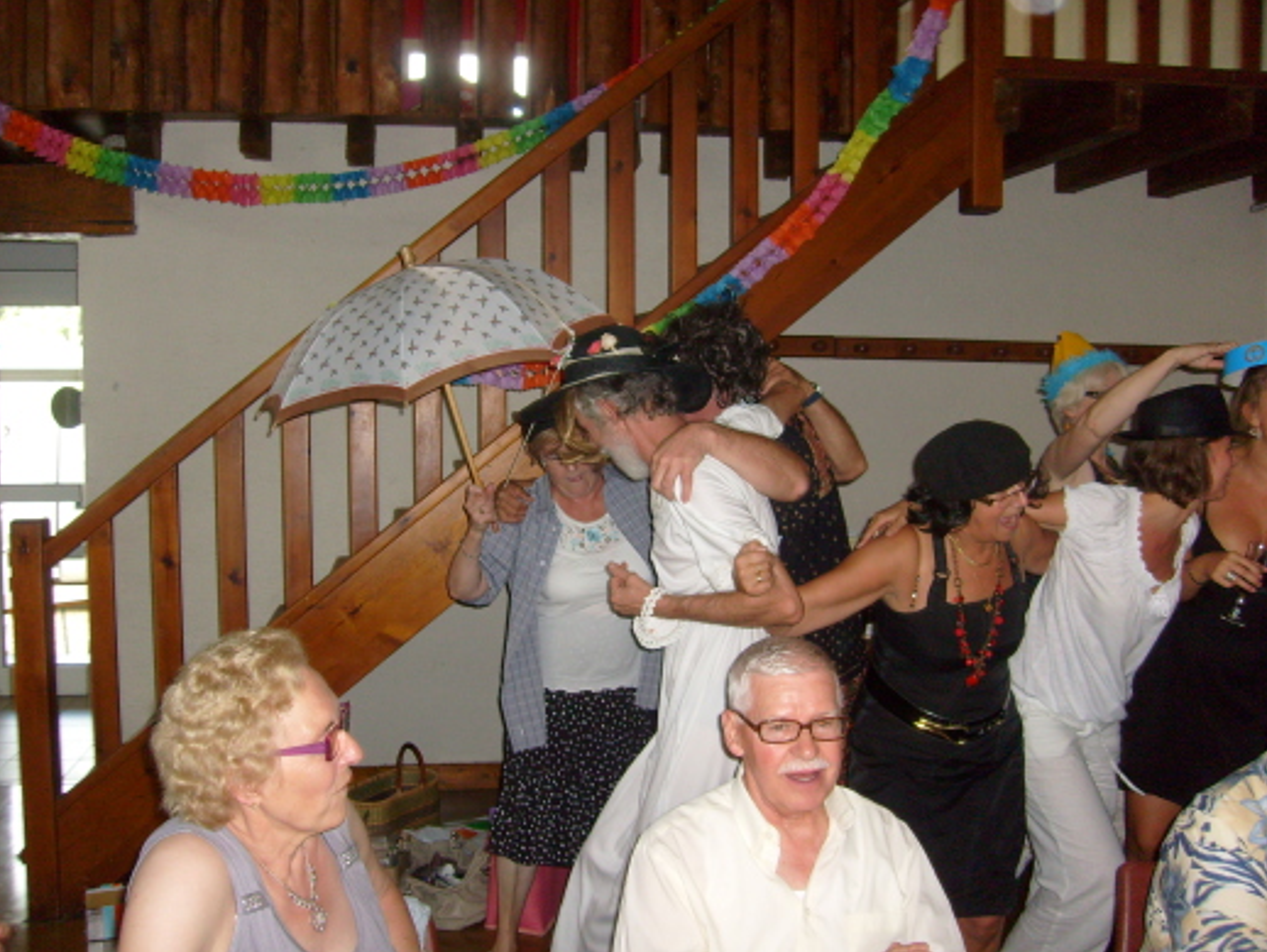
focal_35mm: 36
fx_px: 1318
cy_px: 467
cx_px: 635
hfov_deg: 51.3
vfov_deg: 39.7
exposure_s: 1/45
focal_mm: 5.8
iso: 100
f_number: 2.8
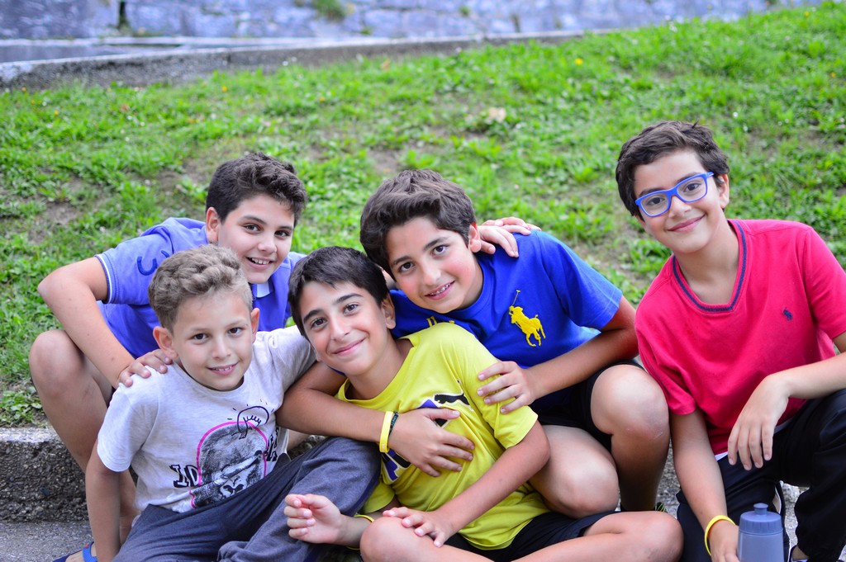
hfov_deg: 37.9
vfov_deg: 25.7
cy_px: 281
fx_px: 1233
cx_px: 423
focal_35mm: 52
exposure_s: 1/320
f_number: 1.8
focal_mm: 35
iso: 320
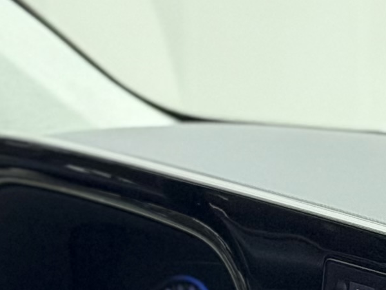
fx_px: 3601
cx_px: 286
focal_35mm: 323
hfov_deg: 6.1
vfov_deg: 4.5
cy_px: 683
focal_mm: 6.76
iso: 250
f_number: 1.78
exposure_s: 1/60
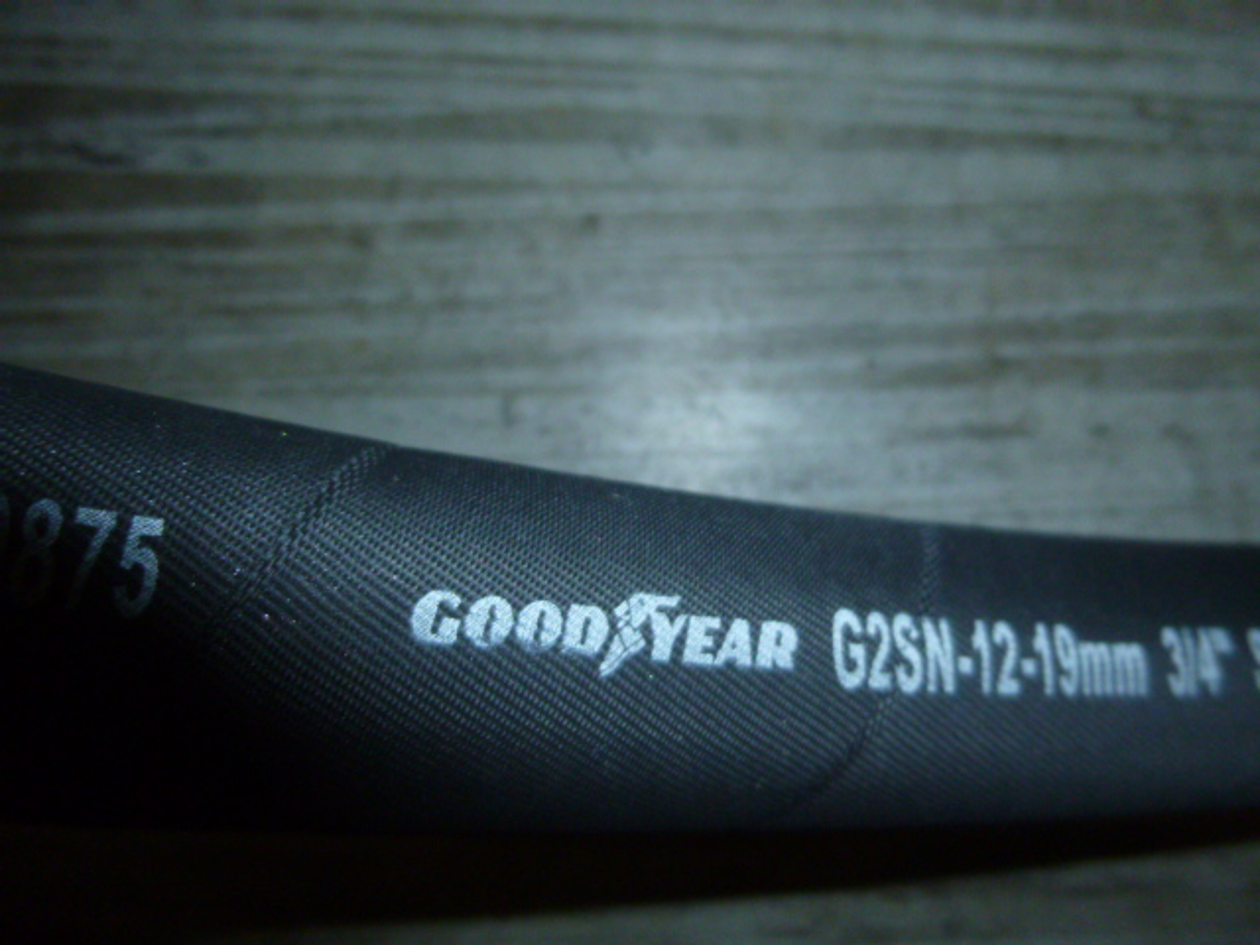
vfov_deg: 54.9
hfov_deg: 69.4
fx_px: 910
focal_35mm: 25
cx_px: 630
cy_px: 472
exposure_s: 1/60
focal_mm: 4.5
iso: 250
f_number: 3.1
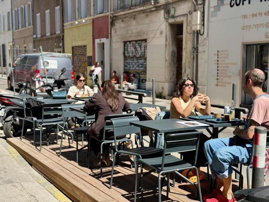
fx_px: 373
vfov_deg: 30.3
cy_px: 101
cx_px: 134
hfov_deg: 39.7
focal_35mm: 48
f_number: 1.78
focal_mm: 6.76
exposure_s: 1/3096
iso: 80
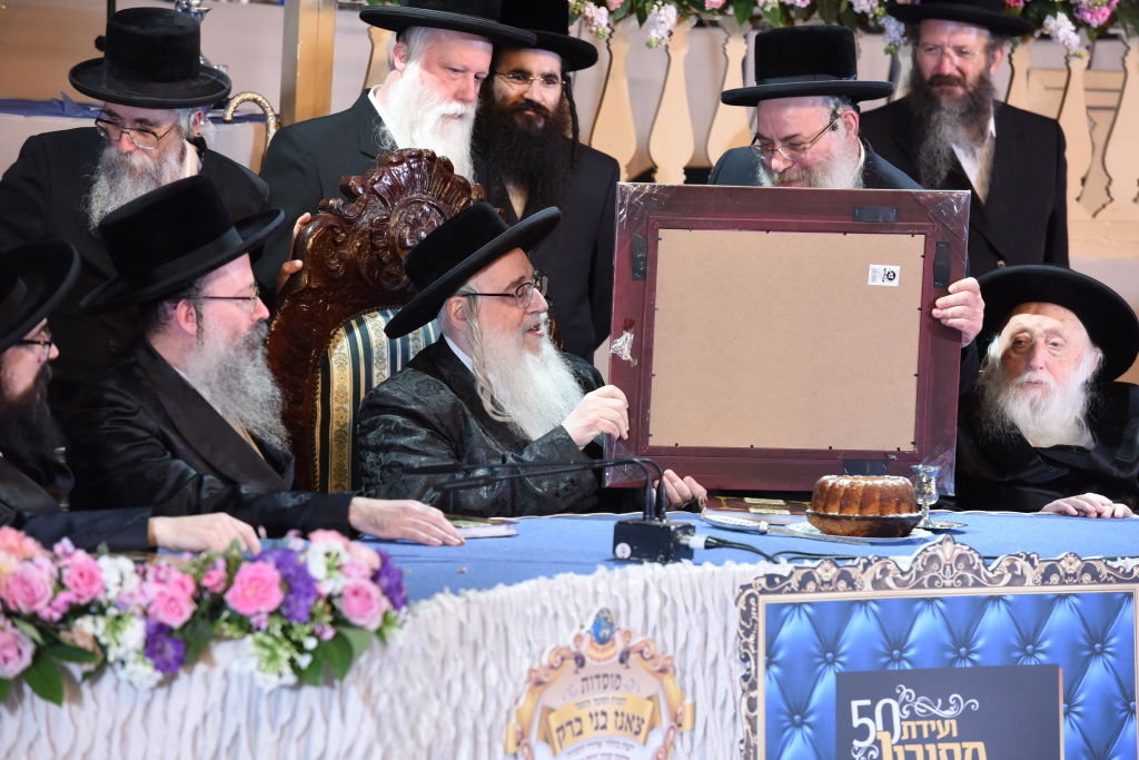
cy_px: 380
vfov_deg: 7.6
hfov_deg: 11.4
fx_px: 5695
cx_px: 570
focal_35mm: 180
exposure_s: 1/125
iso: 1250
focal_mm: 180
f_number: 5.6
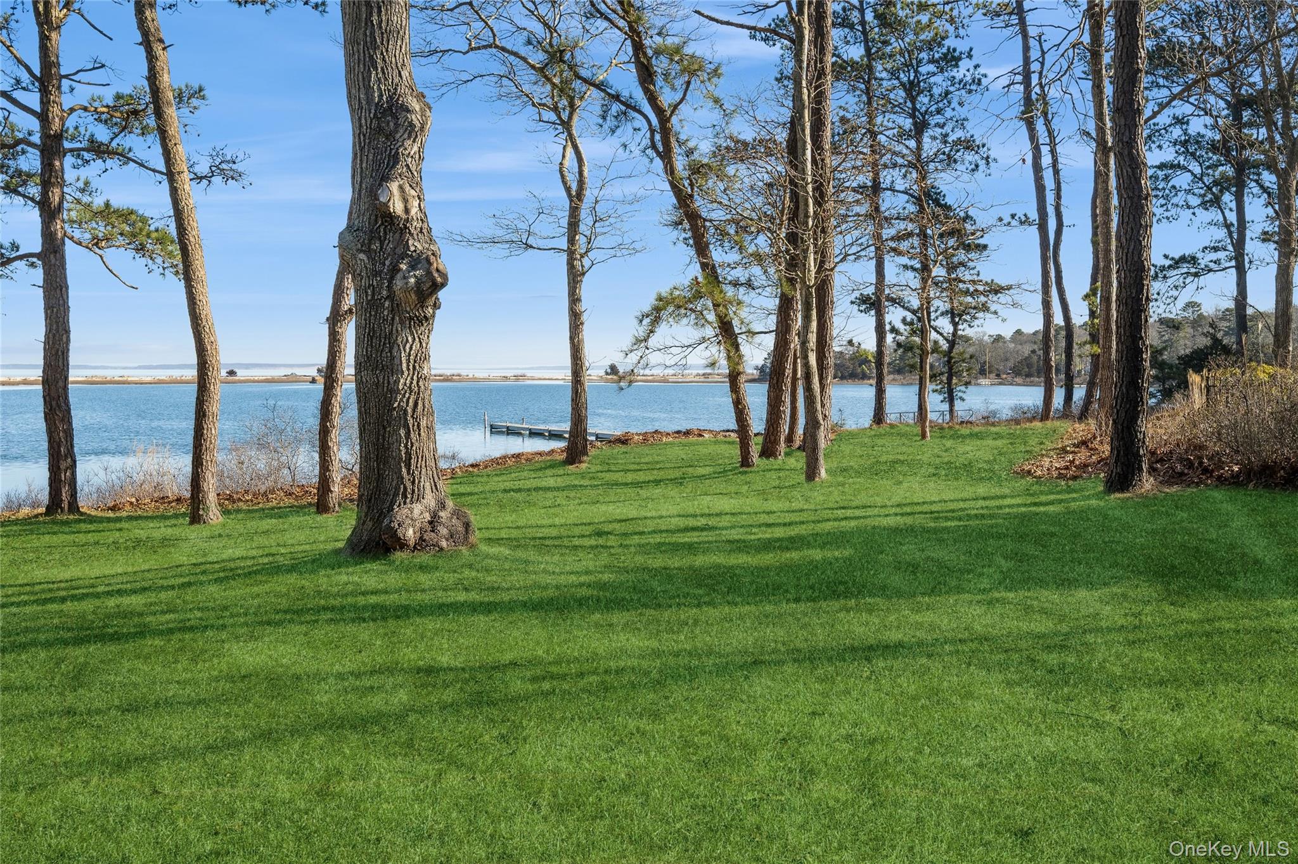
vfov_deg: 36.8
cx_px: 649
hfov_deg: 53.2
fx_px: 1297
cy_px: 432
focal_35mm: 36
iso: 200
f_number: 8
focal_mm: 24
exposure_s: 1/320
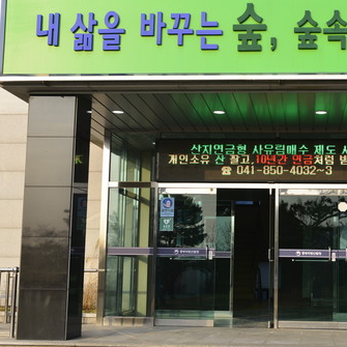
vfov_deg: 25.7
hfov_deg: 25.3
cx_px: 276
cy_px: 173
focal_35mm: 67
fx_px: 760
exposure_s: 1/160
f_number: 6.3
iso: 100
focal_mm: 44
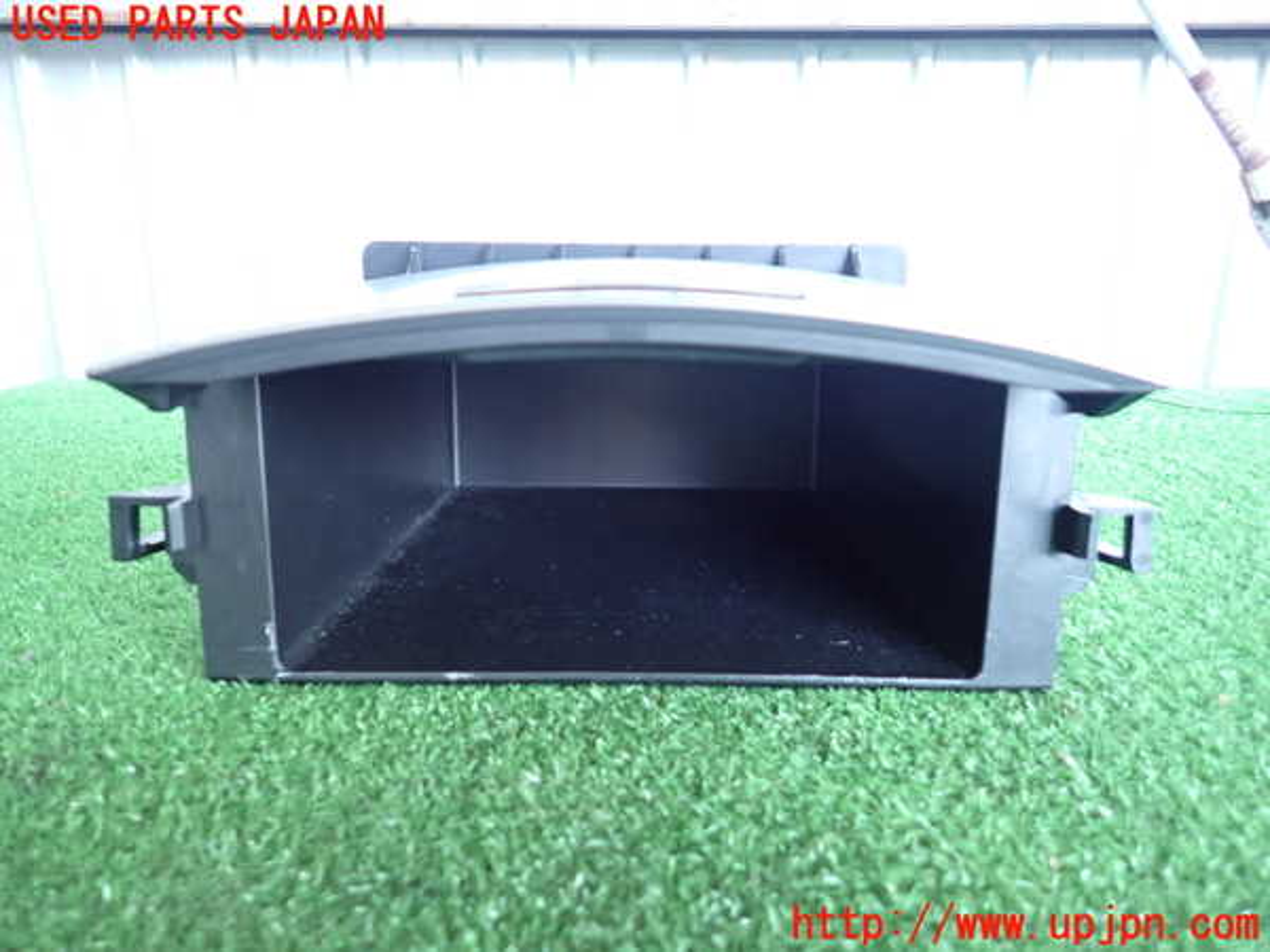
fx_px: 917
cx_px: 635
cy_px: 476
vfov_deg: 54.9
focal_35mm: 25
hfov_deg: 69.4
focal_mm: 4.5
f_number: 2
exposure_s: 1/30
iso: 400
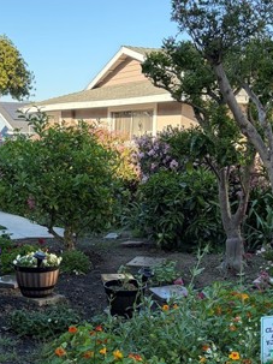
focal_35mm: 55
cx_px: 69
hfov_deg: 26.2
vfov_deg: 34.1
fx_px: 579
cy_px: 281
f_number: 1.6
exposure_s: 1/895
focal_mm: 5.96
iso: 64
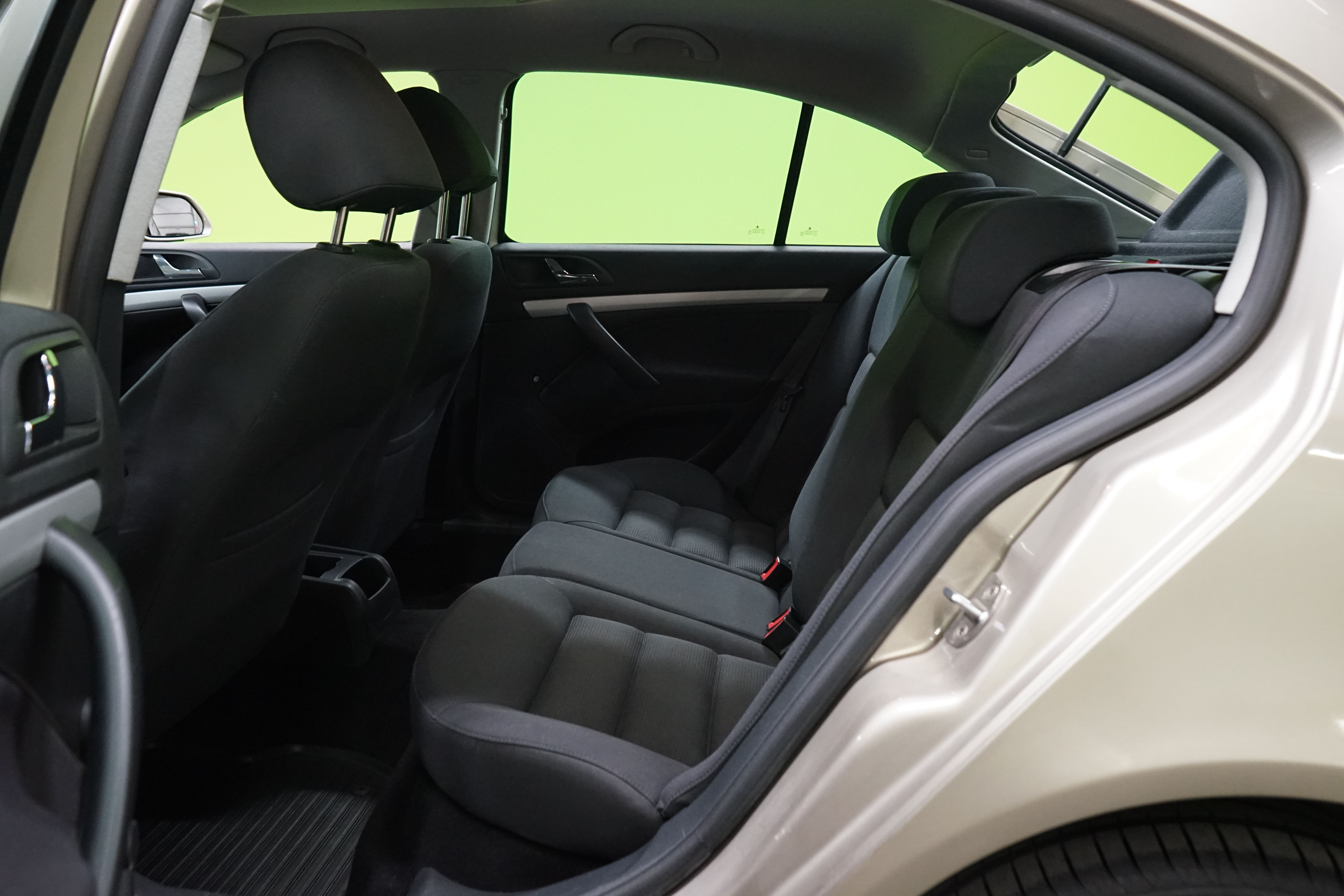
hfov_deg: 65.5
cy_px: 448
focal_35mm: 28
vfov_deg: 46.4
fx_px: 1045
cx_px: 672
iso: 4000
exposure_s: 1/60
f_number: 5.6
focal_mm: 28
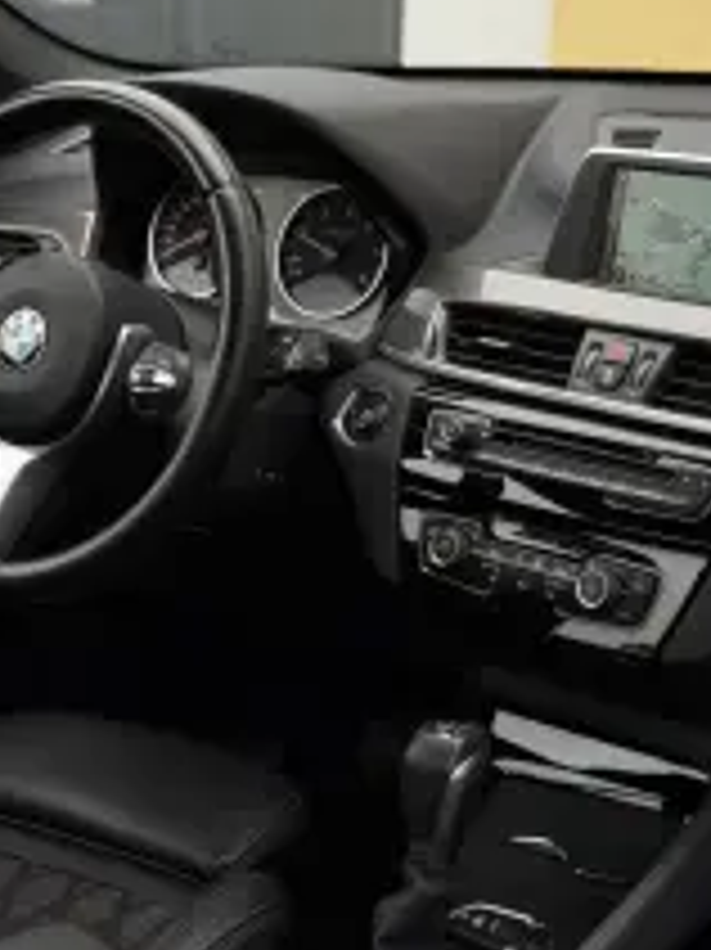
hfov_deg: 18.0
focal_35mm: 82
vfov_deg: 23.8
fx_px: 2248
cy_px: 392
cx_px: 338
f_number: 1.78
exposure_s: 1/159
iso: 64
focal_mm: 6.76
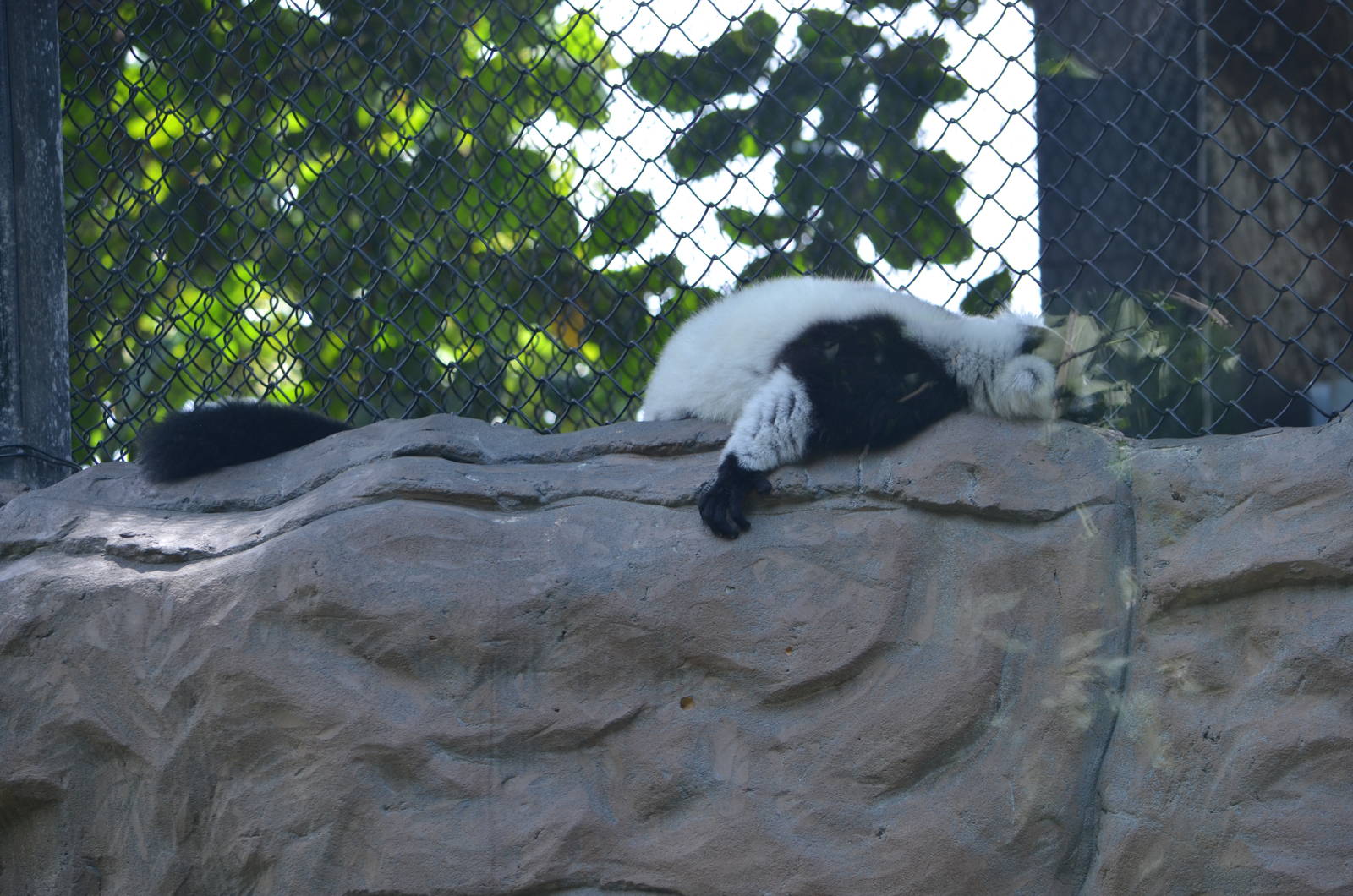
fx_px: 6189
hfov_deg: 12.5
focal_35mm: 165
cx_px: 676
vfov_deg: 8.3
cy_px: 448
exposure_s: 1/160
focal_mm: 110
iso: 200
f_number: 6.3
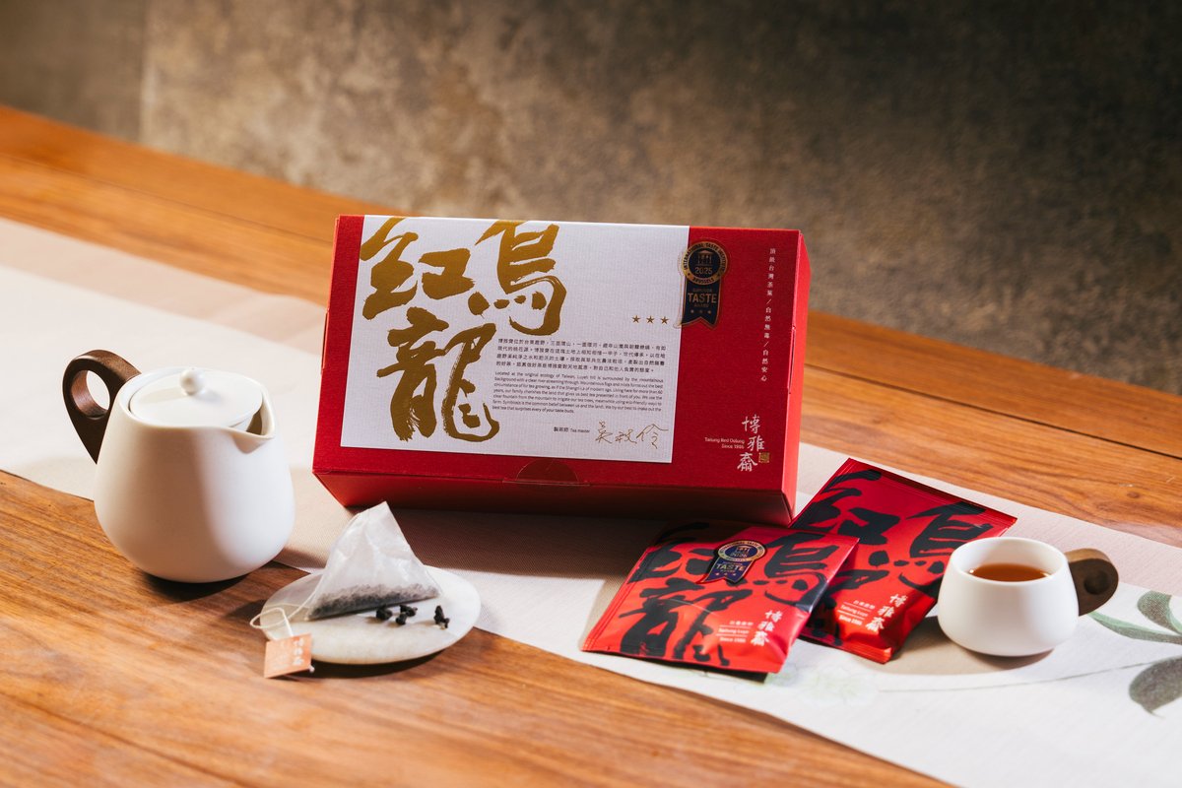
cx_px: 591
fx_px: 3447
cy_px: 394
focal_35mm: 105
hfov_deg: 19.5
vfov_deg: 13.0
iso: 160
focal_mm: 70
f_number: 3.5
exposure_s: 1/125
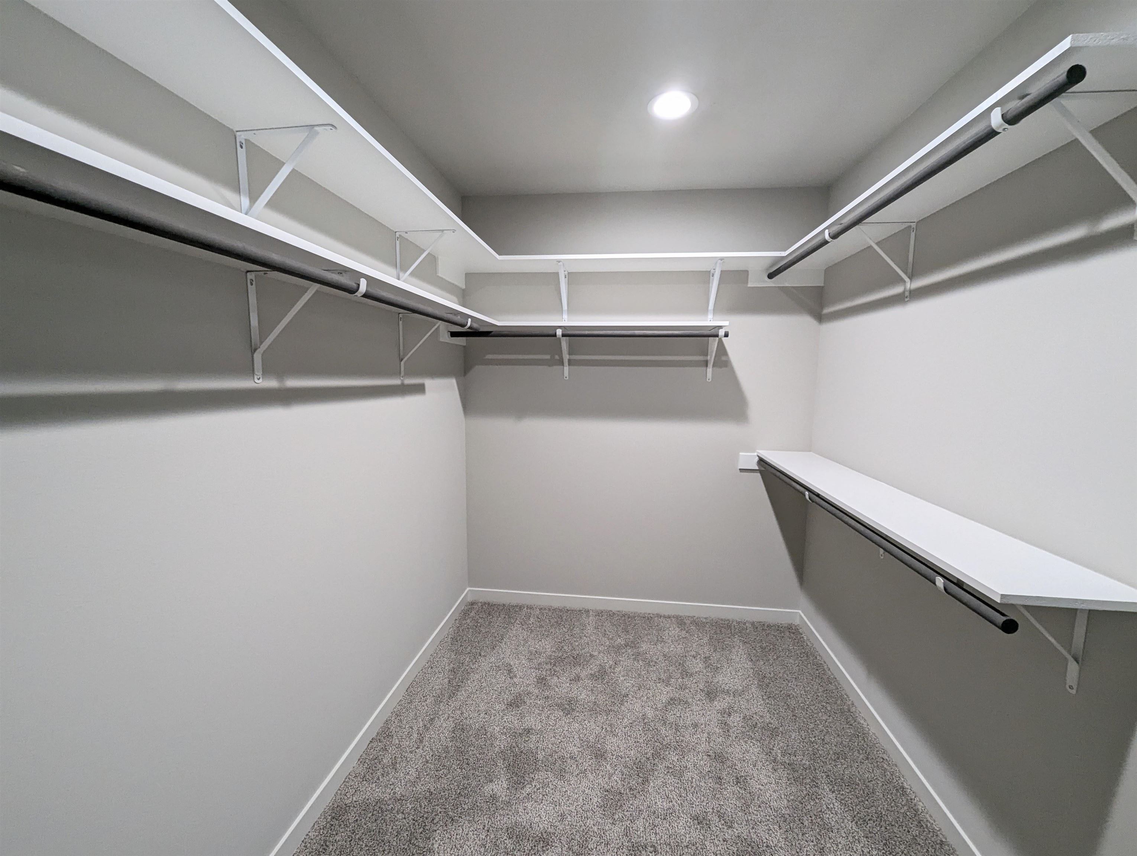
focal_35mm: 13
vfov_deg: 90.1
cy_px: 428
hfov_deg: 106.1
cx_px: 568
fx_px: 428
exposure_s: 1/60
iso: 111
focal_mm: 1.95
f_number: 2.2
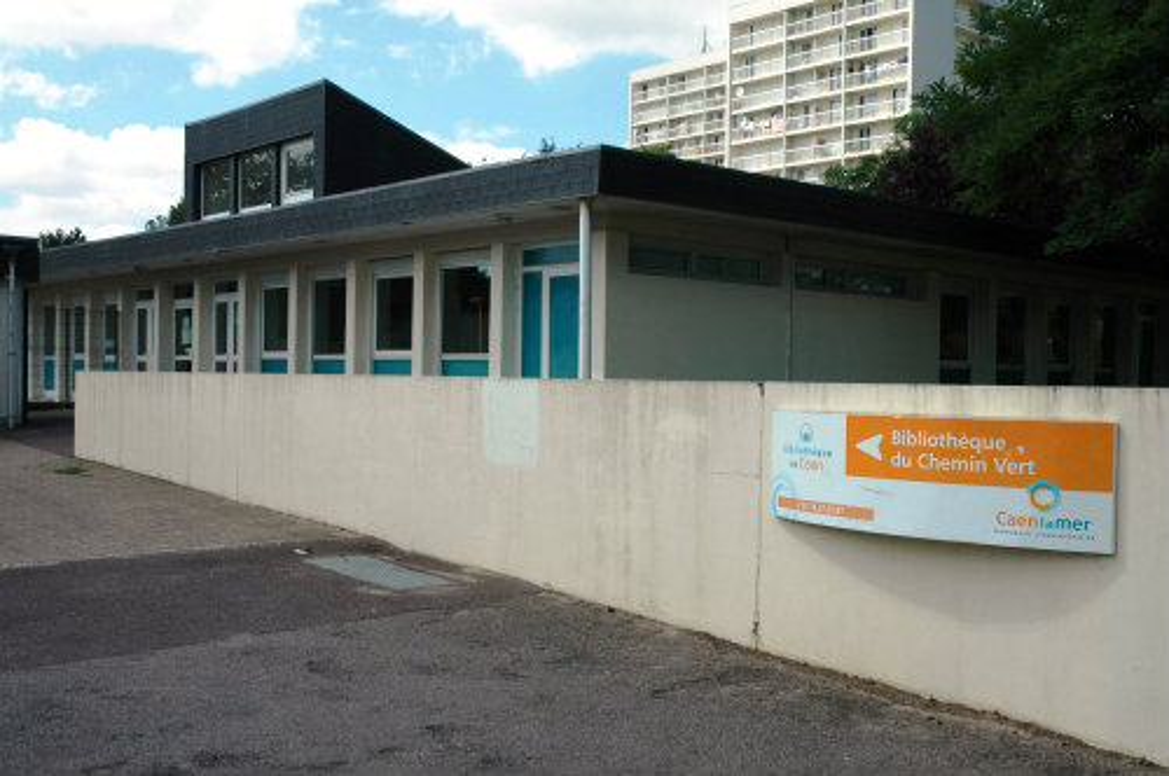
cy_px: 388
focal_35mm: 40
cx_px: 584
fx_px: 1313
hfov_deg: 48.0
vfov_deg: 32.9
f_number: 9
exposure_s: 1/320
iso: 200
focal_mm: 27
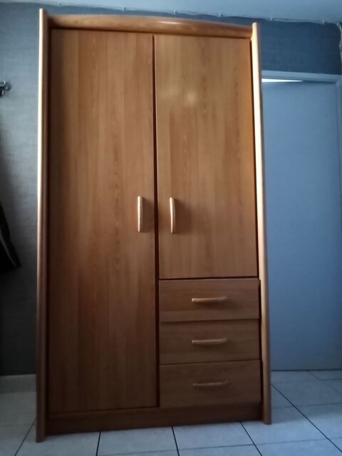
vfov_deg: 67.3
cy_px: 228
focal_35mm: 26
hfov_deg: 53.1
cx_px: 171
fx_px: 343
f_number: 1.8
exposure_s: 1/20
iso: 1494
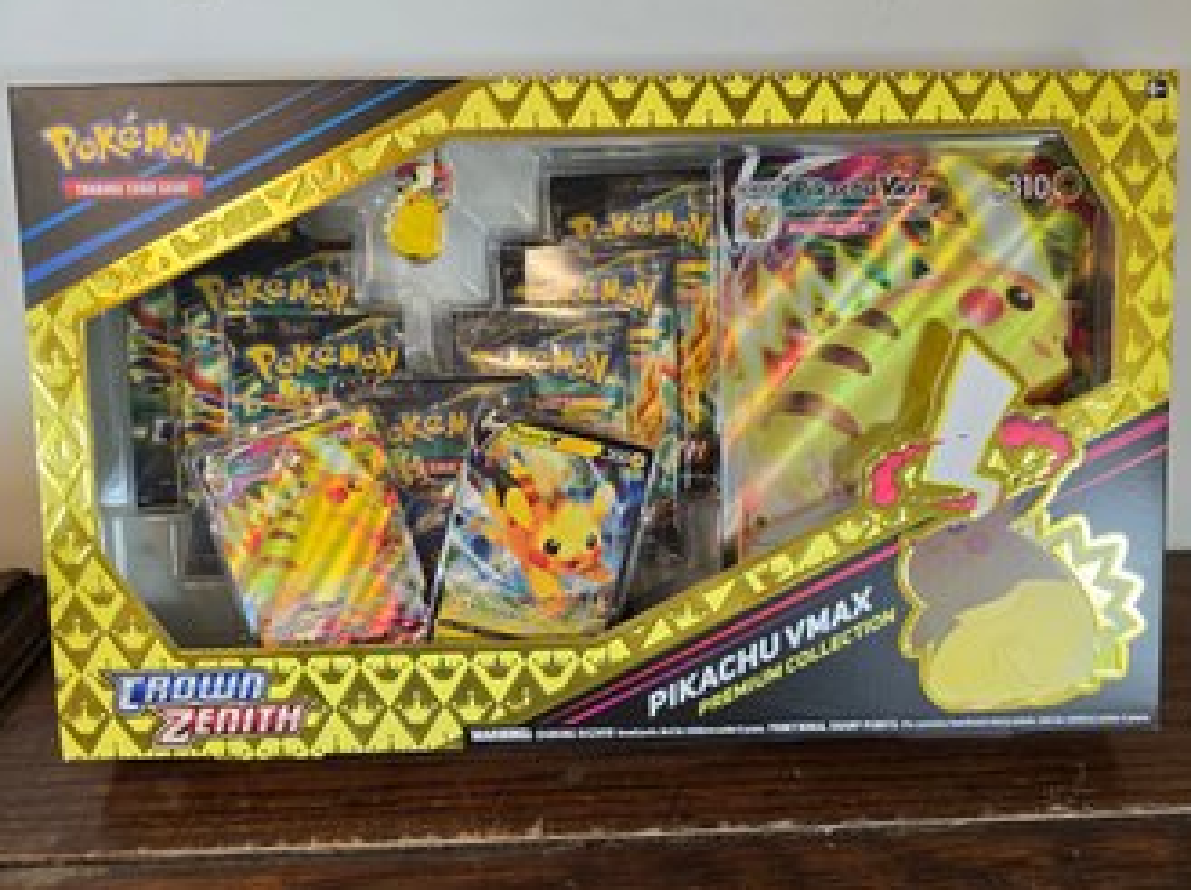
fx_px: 825
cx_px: 614
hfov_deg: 71.6
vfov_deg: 56.7
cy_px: 447
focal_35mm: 24
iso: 200
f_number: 1.7
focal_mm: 6.3
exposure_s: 1/120
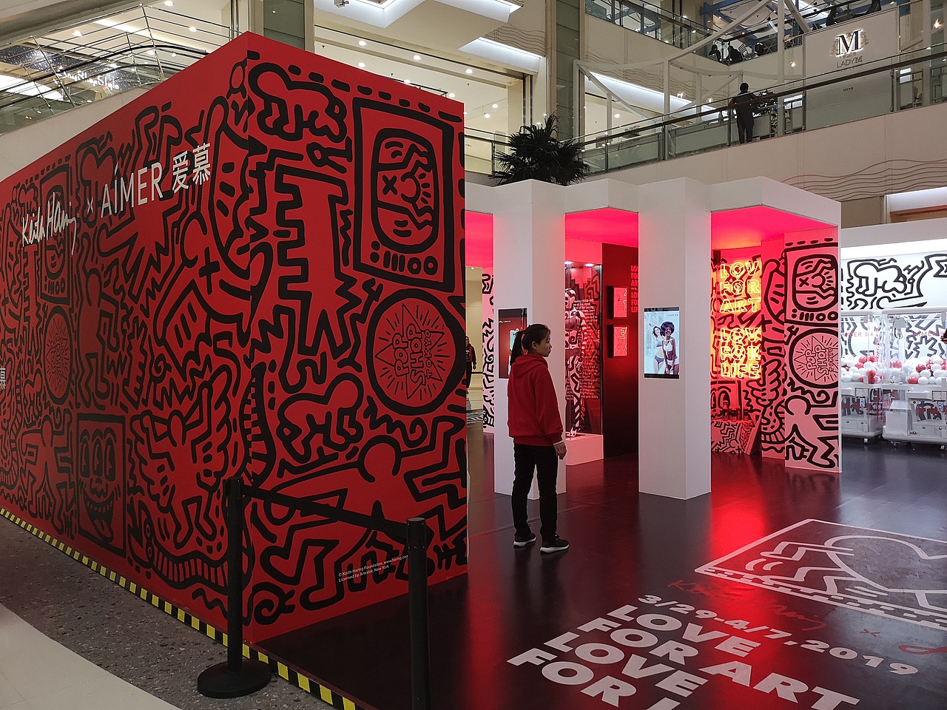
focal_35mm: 27
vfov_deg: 51.4
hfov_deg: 65.3
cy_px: 355
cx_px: 474
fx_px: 739
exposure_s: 1/100
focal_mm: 3.95
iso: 160
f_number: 1.8
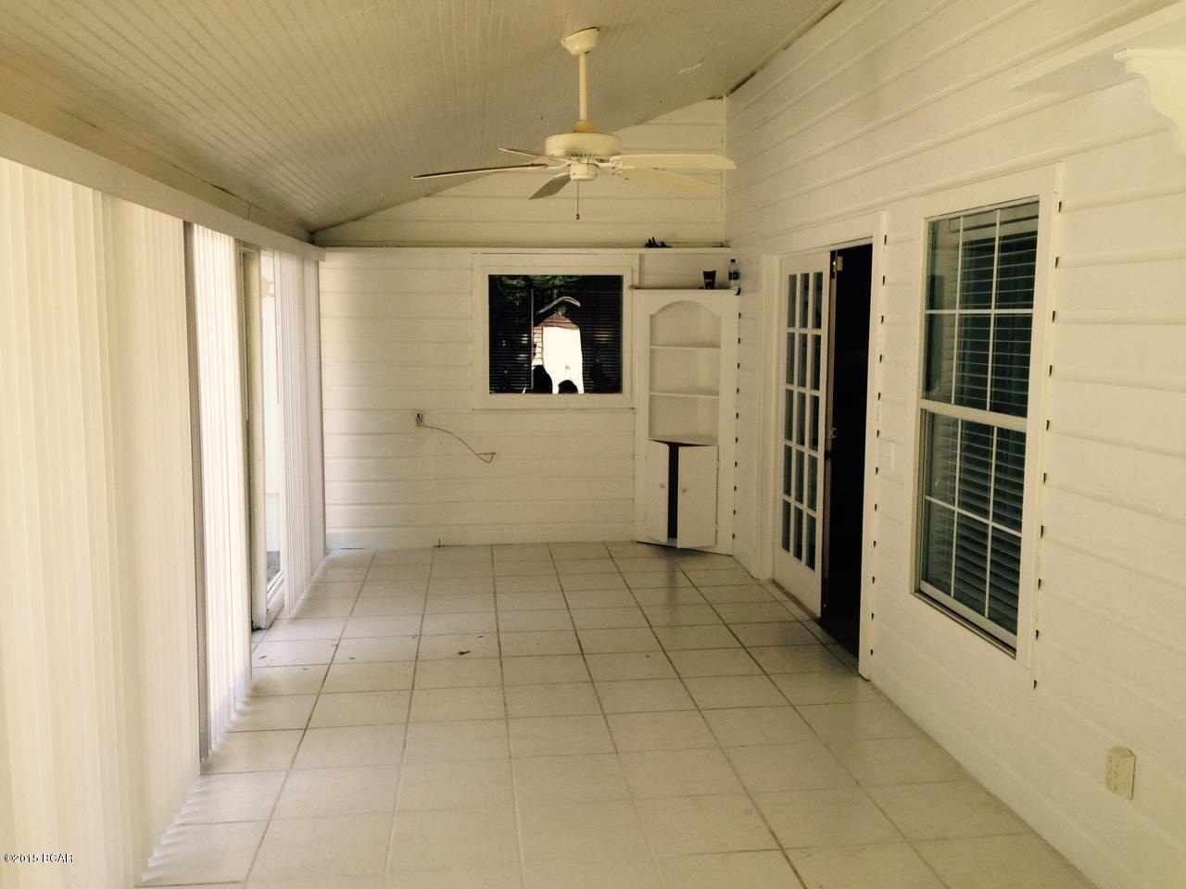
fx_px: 1131
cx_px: 593
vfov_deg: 42.9
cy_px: 444
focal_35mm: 33
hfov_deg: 55.4
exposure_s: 1/120
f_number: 2.4
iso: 50
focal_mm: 4.12
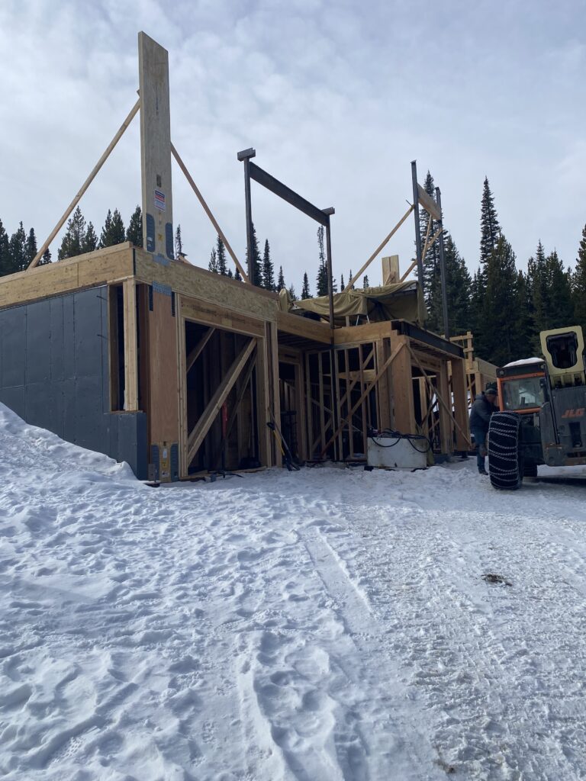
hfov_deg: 53.1
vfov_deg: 67.3
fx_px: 587
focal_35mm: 26
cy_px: 390
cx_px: 293
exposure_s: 1/3497
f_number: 1.8
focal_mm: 4.25
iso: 32
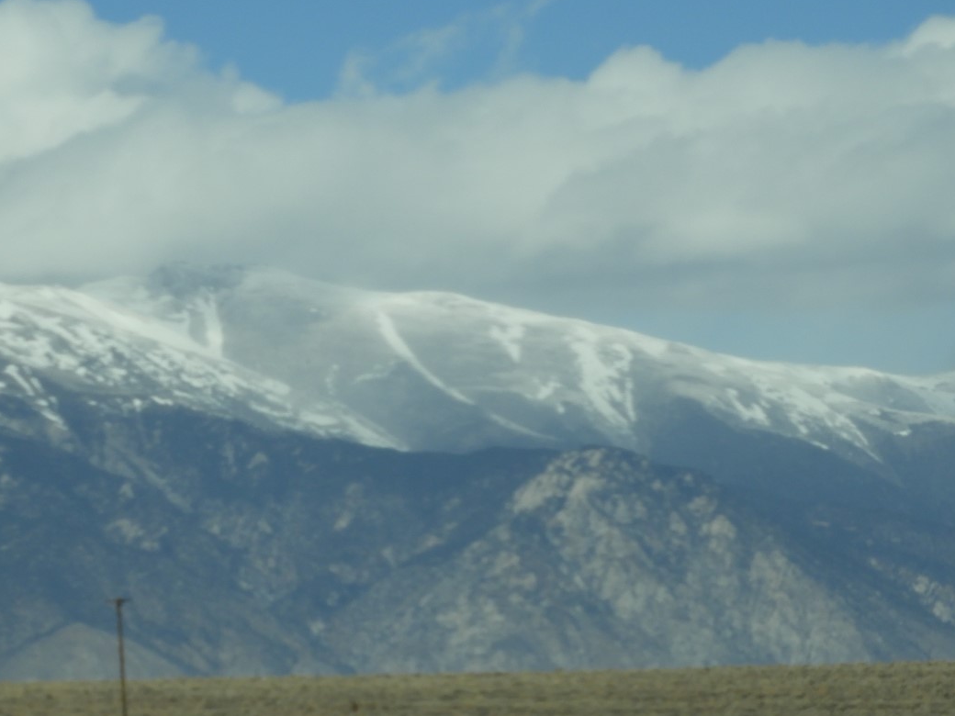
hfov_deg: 7.1
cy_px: 372
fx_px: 7642
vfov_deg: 5.4
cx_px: 378
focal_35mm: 277
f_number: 5.3
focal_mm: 35.8
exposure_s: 1/1000
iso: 100
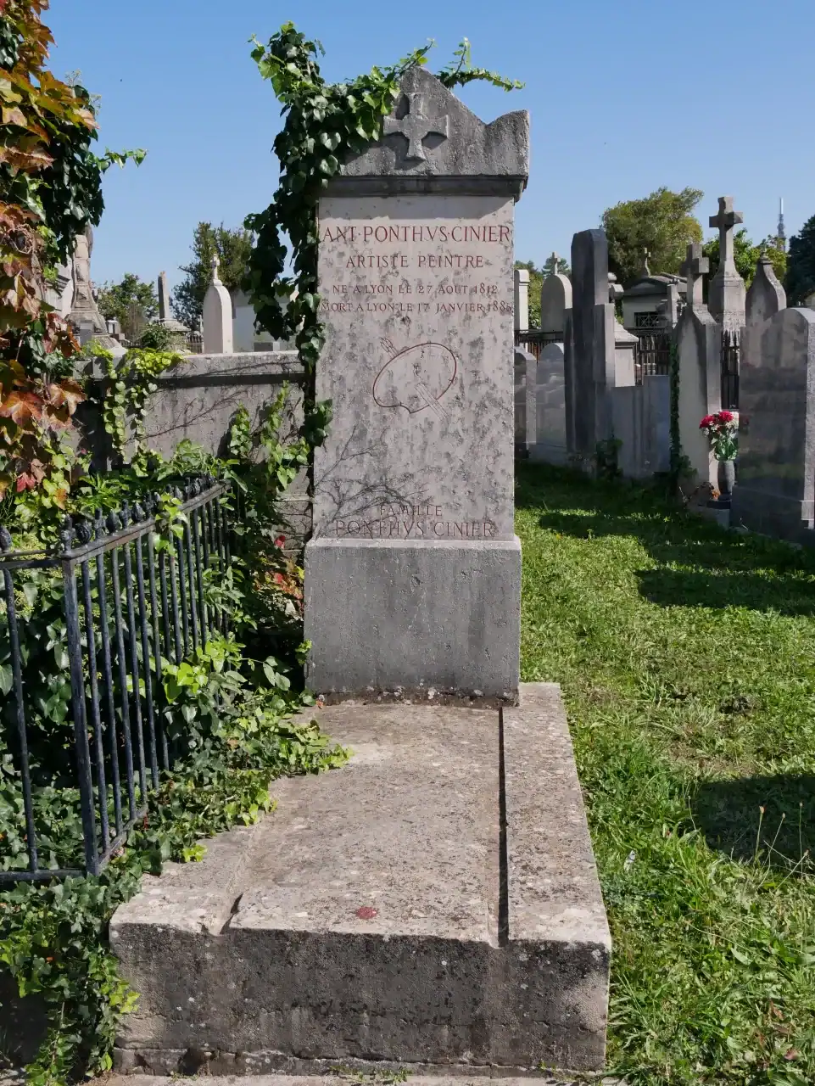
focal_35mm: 42
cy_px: 543
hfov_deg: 34.4
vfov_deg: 44.8
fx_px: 1318
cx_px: 408
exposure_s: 1/800
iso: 400
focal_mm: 21
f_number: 9
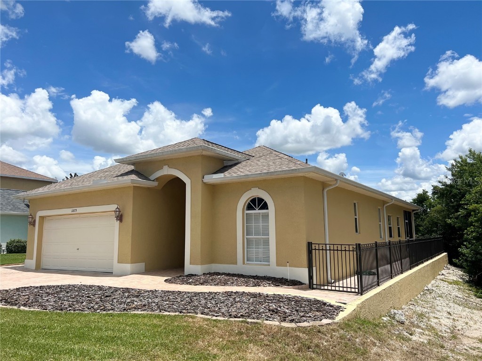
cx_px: 241
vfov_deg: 53.1
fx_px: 362
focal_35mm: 26
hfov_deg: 67.3
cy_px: 180
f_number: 1.5
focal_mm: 5.7
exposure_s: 1/7463
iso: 50
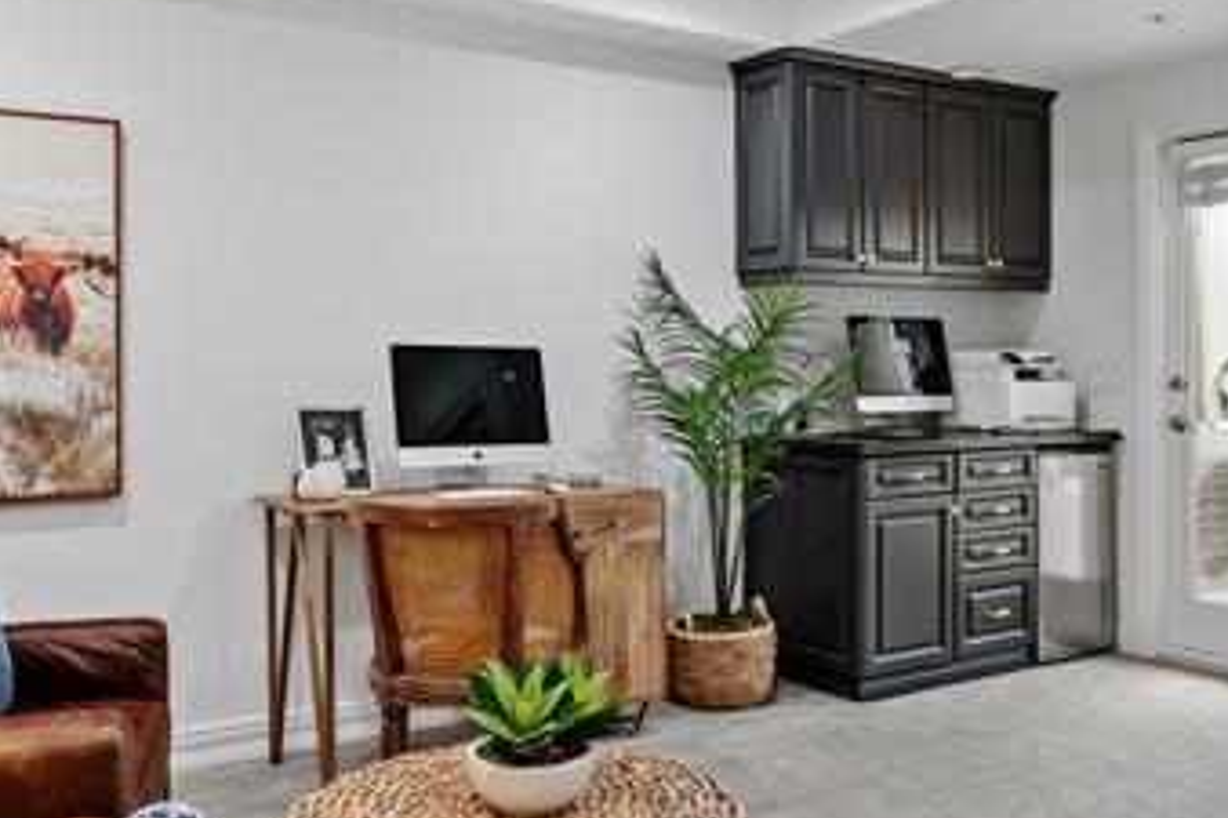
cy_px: 373
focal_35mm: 36
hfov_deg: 53.1
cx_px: 632
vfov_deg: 36.8
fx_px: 1227
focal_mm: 19
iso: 800
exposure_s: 1/5
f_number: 9
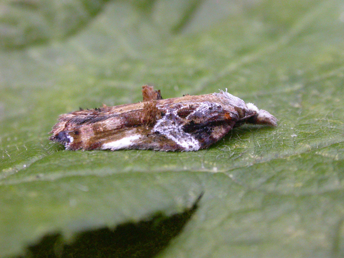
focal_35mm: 114
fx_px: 1133
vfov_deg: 13.0
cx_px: 172
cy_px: 129
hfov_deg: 17.3
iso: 400
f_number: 8.6
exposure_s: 1/98.1
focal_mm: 23.7
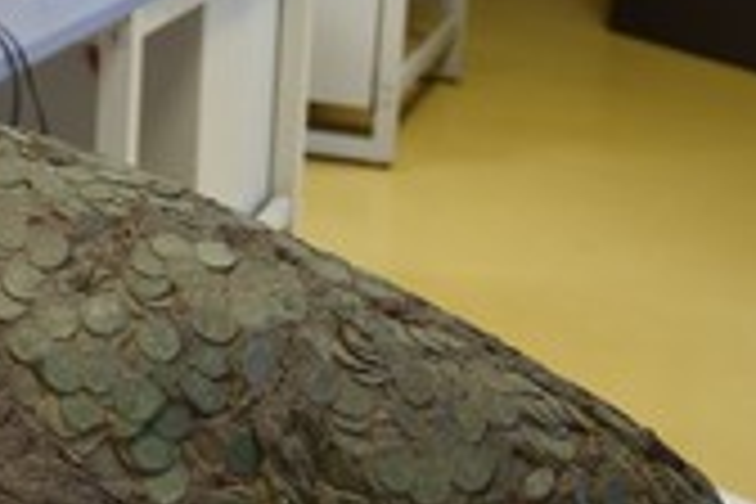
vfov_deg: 16.0
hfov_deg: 22.9
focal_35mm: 85
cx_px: -4
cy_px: 99
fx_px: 1785
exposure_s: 1/40
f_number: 7.1
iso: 800
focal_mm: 34
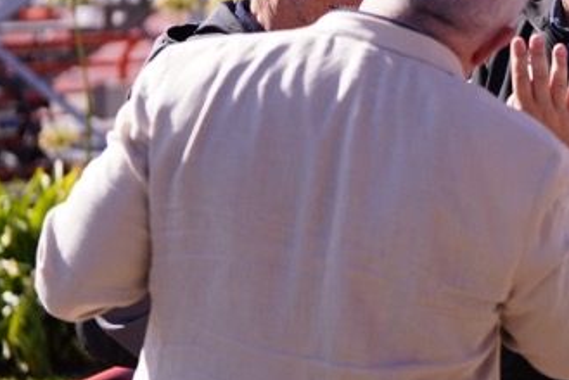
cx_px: 545
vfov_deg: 10.1
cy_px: 66
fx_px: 2151
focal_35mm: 136
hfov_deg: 14.9
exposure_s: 1/3200
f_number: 2.8
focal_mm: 70
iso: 400
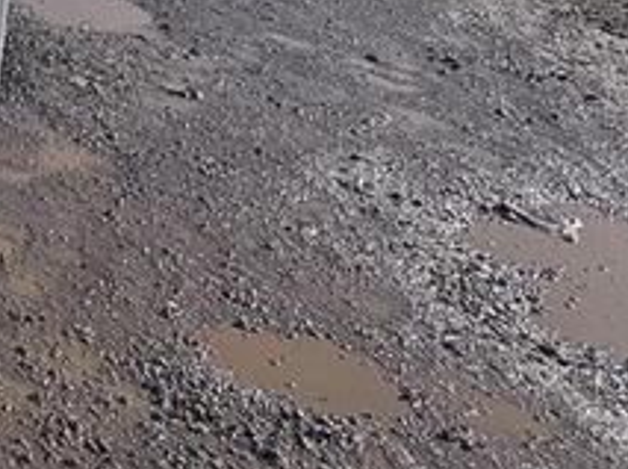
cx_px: -380
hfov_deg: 23.7
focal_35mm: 59
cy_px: -83
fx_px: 1069
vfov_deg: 22.9
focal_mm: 2.22
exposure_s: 1/1063
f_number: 2.2
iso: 64
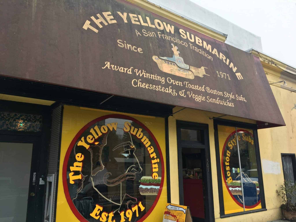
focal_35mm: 29
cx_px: 148
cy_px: 111
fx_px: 248
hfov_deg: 61.7
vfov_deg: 48.2
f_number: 2.2
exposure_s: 1/220
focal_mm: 4.15
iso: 25
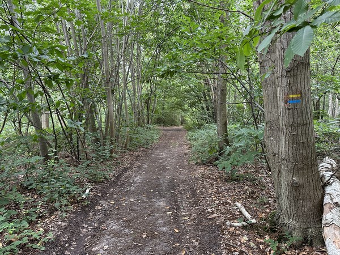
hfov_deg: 71.6
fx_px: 236
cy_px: 128
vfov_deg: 56.8
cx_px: 170
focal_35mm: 24
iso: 250
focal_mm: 6.86
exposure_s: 1/60
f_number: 1.78
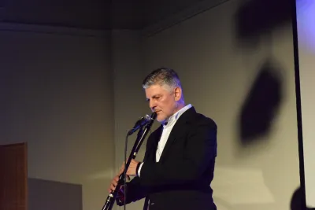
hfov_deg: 16.1
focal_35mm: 128
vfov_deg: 10.8
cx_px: 158
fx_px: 1116
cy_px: 105
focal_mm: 85
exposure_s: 1/400
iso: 12800
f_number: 7.1
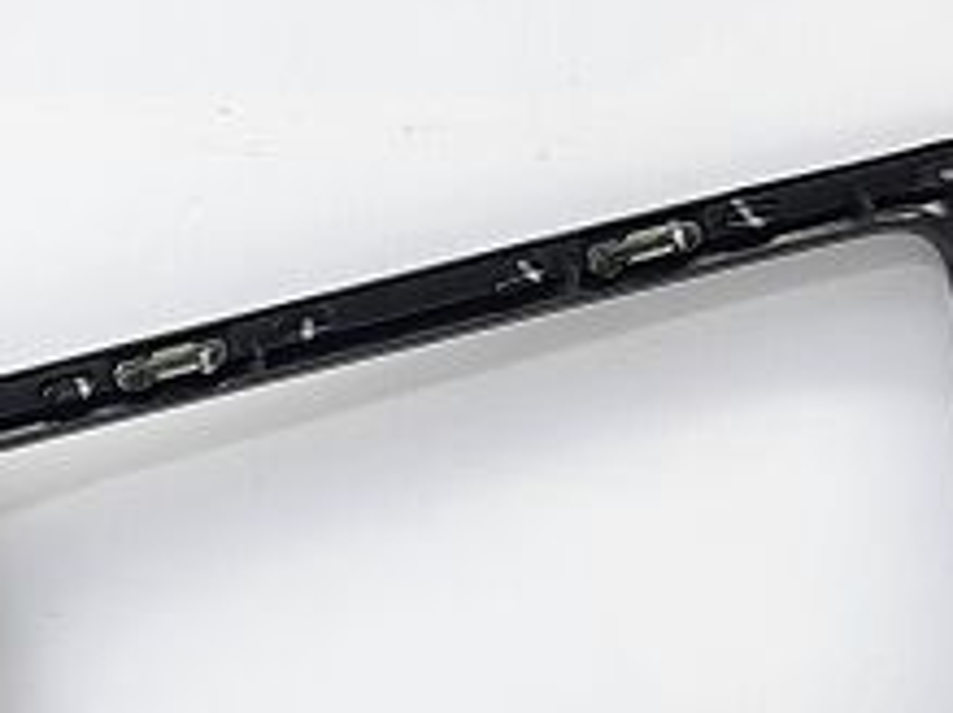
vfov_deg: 10.4
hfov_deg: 13.7
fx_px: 3770
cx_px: -418
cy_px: 1074
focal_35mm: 137
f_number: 2
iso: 64
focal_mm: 4.6
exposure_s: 1/50
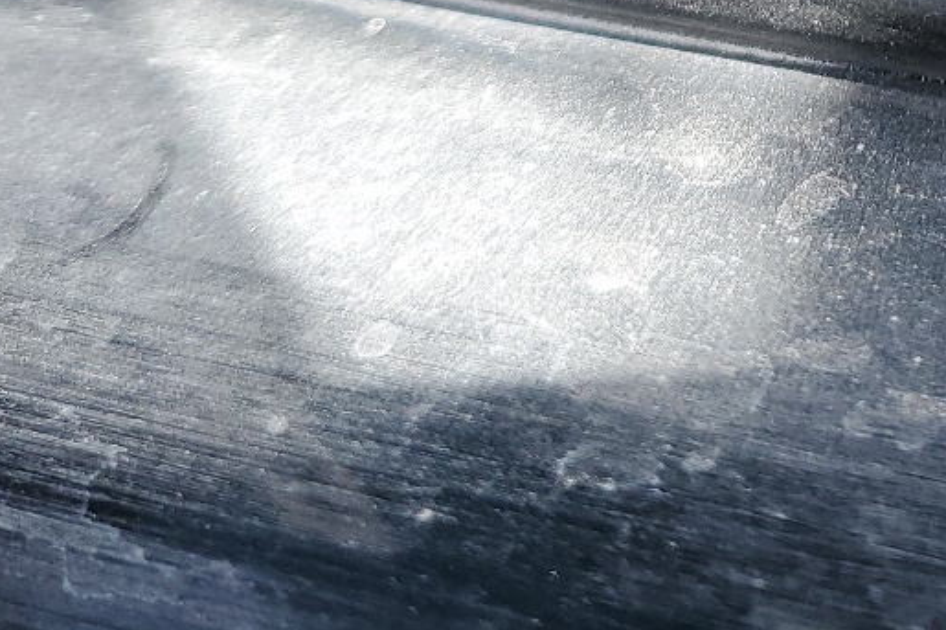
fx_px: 2207
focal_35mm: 84
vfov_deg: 14.5
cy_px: -454
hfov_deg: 22.5
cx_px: 1097
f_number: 1.5
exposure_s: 1/294
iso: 50
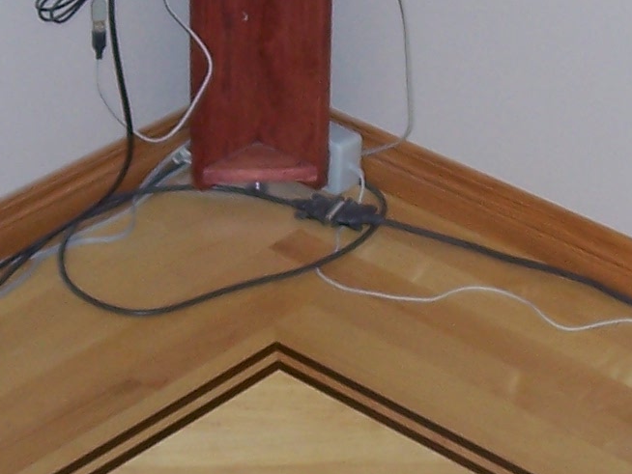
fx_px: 2429
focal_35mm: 133
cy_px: 230
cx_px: 247
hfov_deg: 14.8
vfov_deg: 11.2
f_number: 2.7
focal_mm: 5.6
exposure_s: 1/60
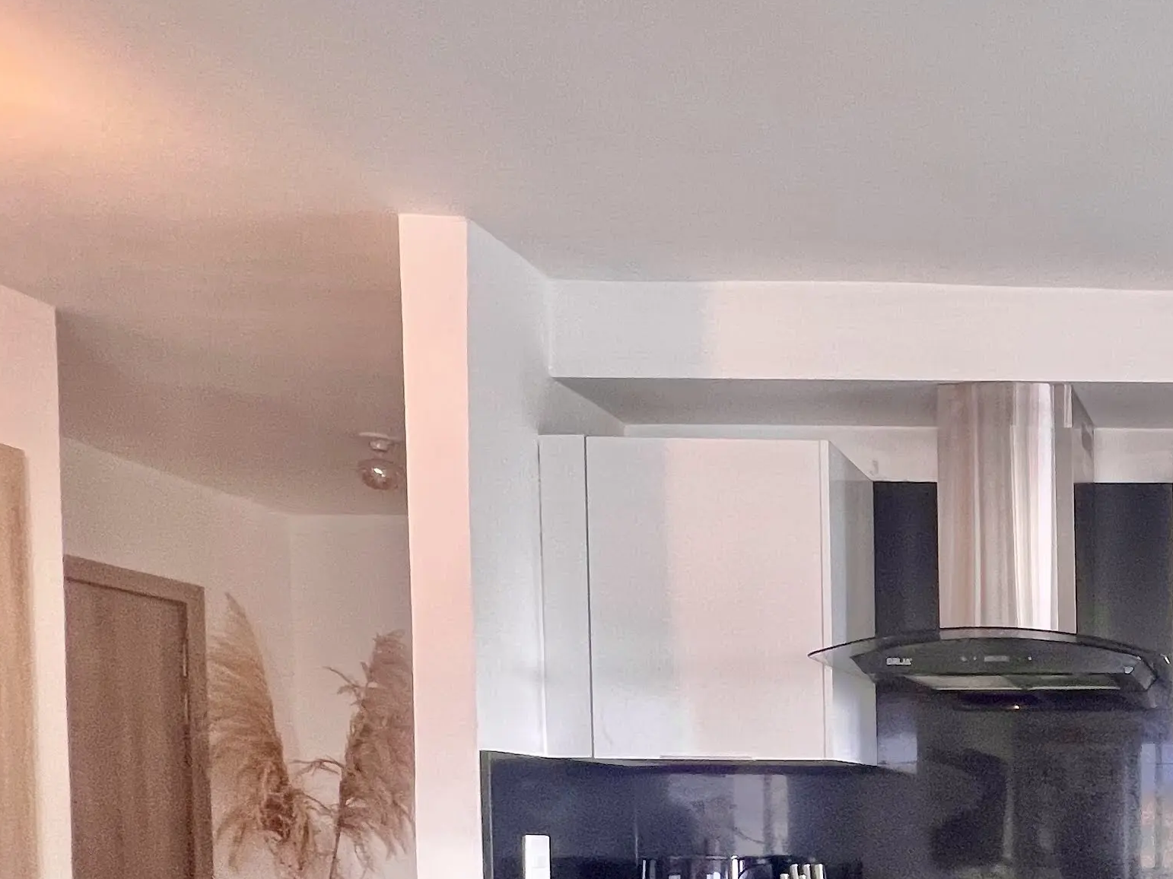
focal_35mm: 34
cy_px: 878
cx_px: 1305
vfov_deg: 37.4
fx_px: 1152
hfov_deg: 42.0
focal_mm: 1.57
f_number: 1.8
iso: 160
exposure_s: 1/60
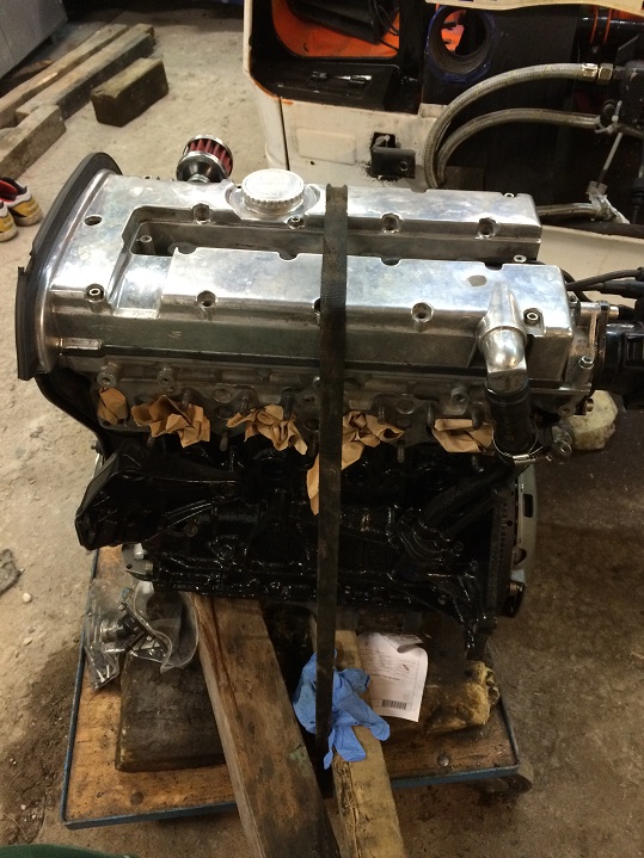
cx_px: 322
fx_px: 720
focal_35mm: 29
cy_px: 429
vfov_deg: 61.7
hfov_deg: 48.2
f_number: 2.2
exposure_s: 1/24
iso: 320
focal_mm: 4.15
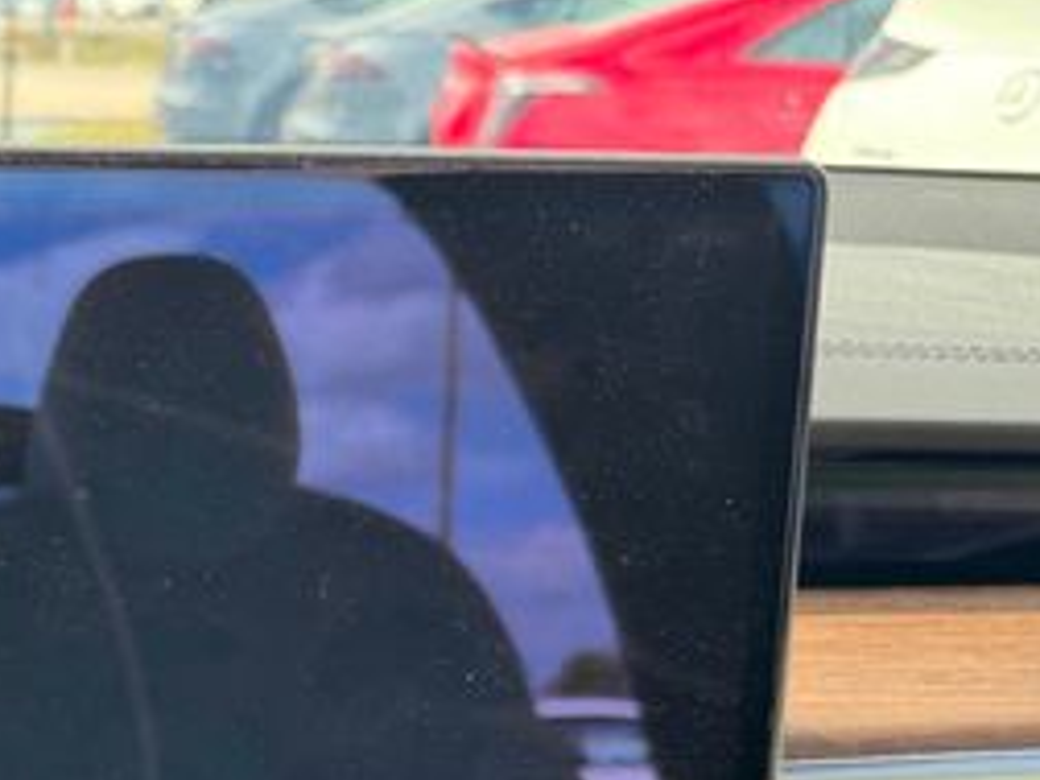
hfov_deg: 28.2
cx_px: -165
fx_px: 1833
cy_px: 763
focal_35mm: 61
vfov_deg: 23.1
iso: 100
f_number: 1.78
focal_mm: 6.76
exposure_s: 1/333
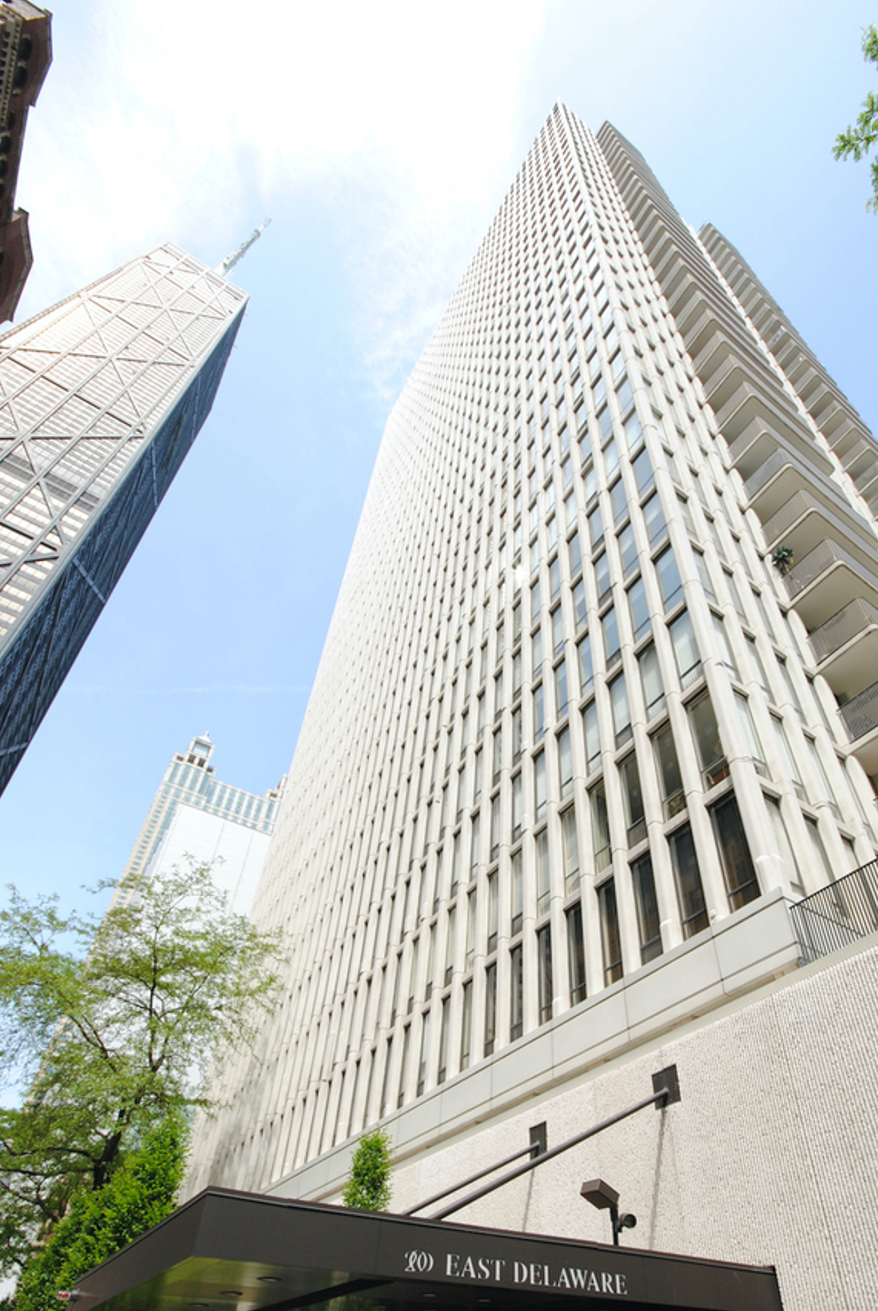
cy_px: 813
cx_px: 511
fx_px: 693
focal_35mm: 19
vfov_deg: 85.3
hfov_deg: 64.3
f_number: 10
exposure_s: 1/125
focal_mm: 10
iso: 200
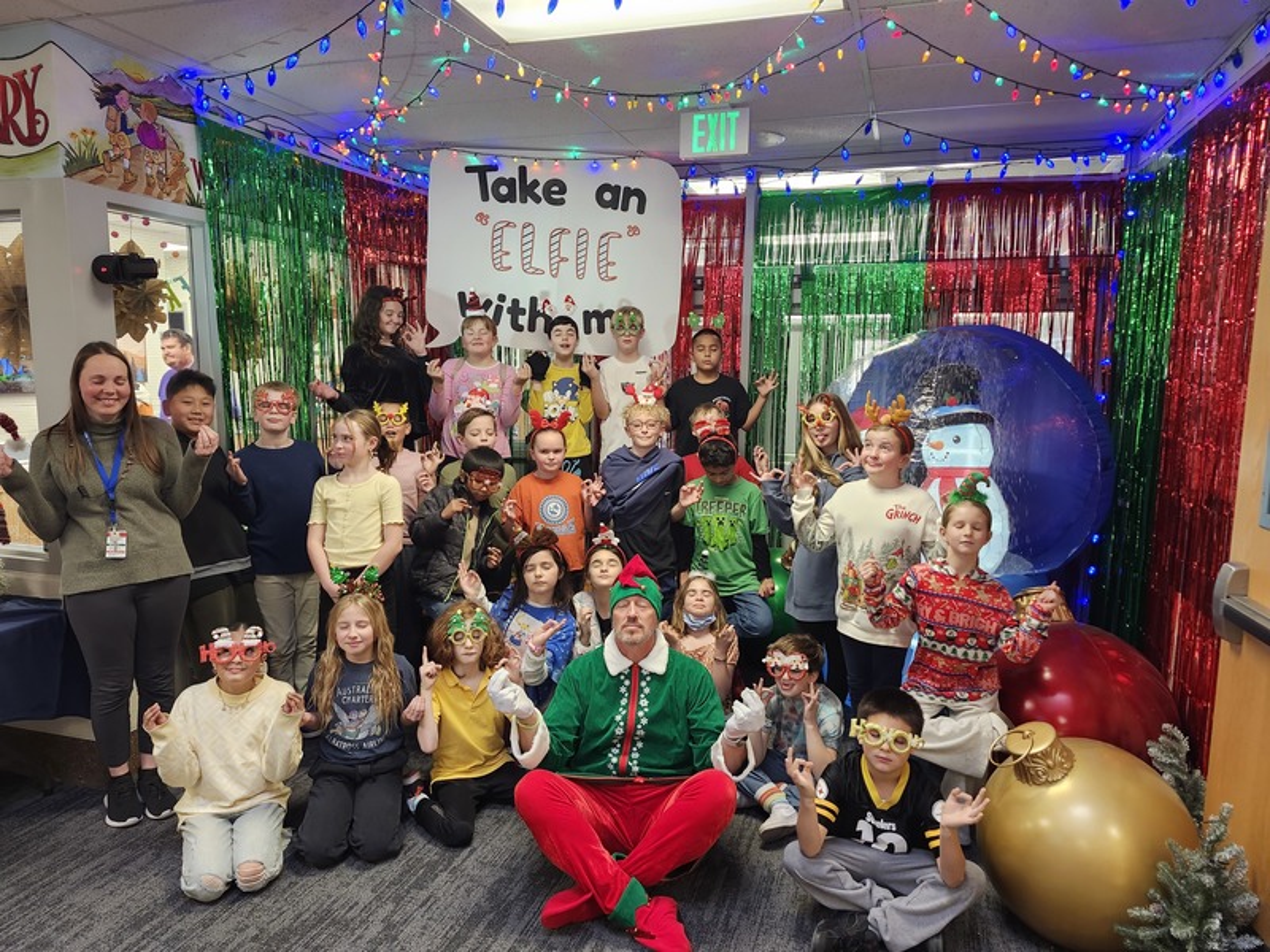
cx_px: 635
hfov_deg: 73.9
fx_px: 844
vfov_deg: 58.9
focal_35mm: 23
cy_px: 476
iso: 320
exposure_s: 1/60
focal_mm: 5.54
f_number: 1.8
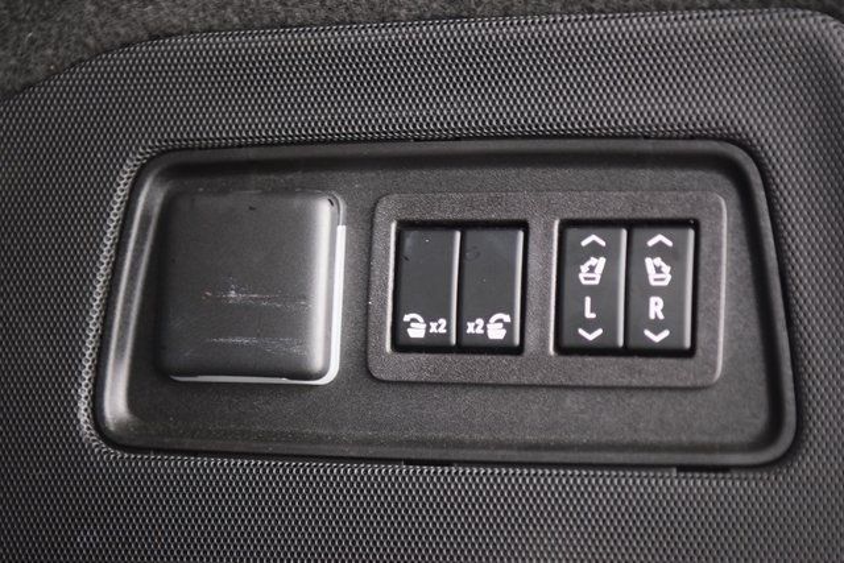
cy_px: 282
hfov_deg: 19.5
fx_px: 2462
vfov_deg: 13.0
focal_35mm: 105
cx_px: 422
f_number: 2.8
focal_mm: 70
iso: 1600
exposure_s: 1/3
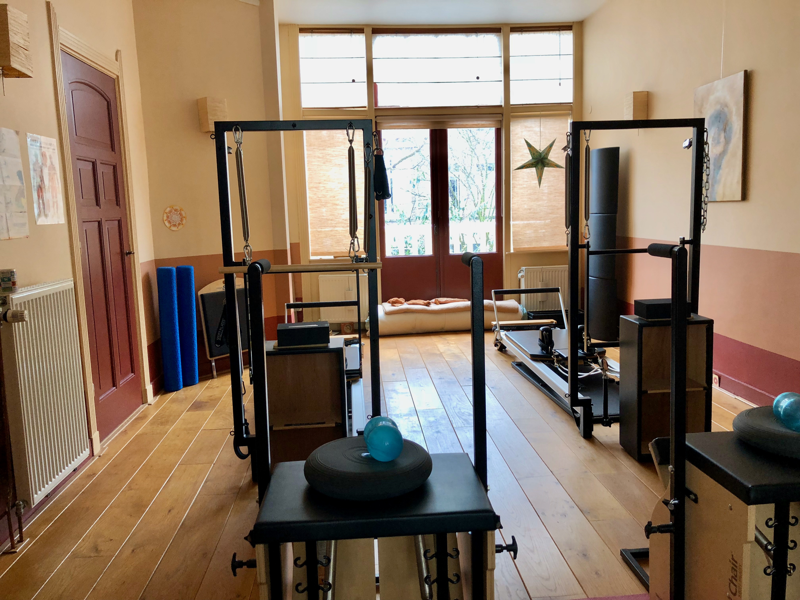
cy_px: 300
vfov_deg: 49.7
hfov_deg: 63.4
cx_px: 400
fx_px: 647
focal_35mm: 28
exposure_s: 1/33
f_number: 1.8
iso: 20
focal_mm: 4
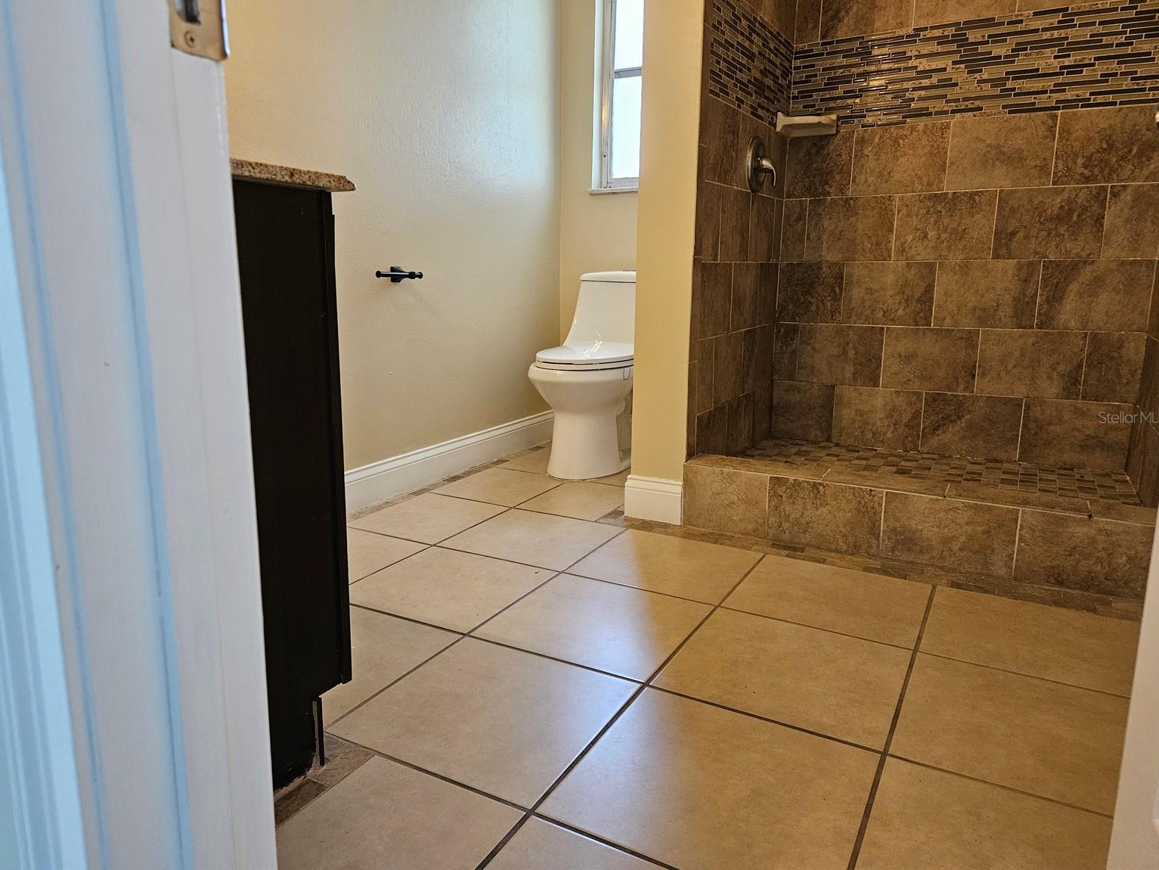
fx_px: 804
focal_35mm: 24
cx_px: 565
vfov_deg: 56.8
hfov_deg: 71.6
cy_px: 417
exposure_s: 1/120
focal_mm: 5.4
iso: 500
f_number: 1.8
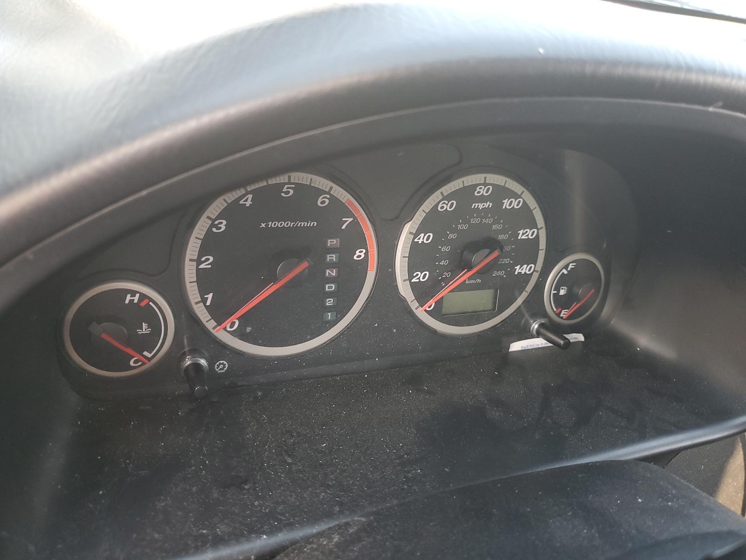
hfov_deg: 67.3
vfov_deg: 53.1
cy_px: 280
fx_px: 560
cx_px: 373
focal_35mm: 26
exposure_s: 1/60.2
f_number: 1.5
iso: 61
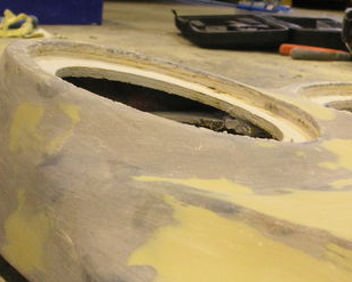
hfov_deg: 24.2
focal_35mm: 77
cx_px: 301
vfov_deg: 19.9
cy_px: 146
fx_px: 803
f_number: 2.8
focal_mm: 7.8
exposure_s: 1/20
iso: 200
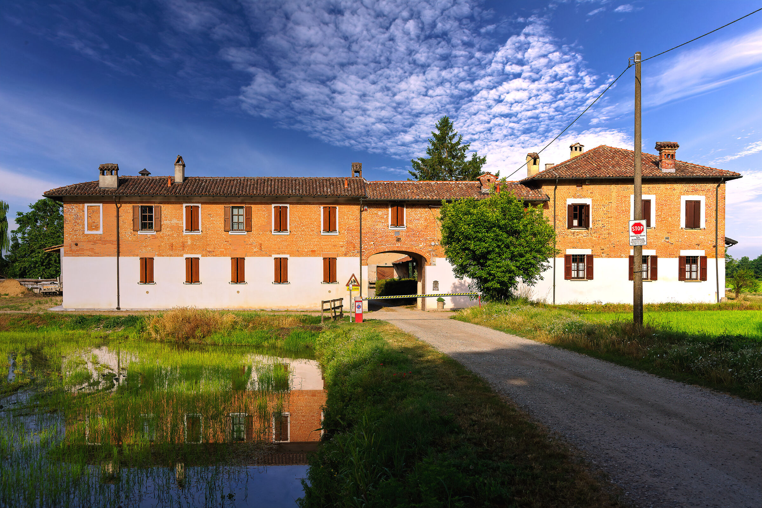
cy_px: 254
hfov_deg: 47.4
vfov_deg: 32.6
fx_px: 868
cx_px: 381
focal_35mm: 41
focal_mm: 41
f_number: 6.3
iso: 50
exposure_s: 1/800
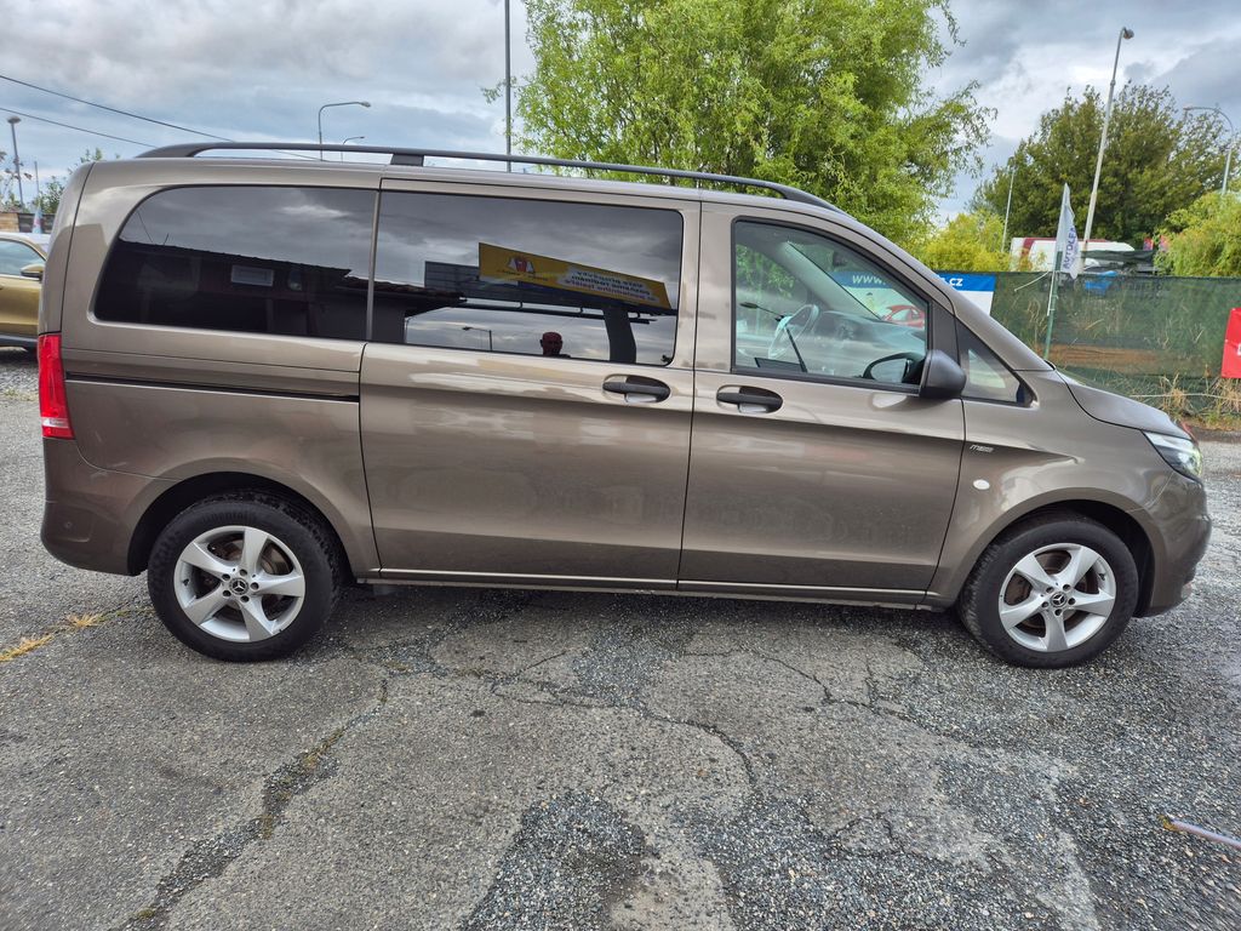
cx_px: 620
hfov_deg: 73.9
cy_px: 466
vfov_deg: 58.9
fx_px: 825
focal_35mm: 23
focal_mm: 5.4
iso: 25
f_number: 1.8
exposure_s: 1/367
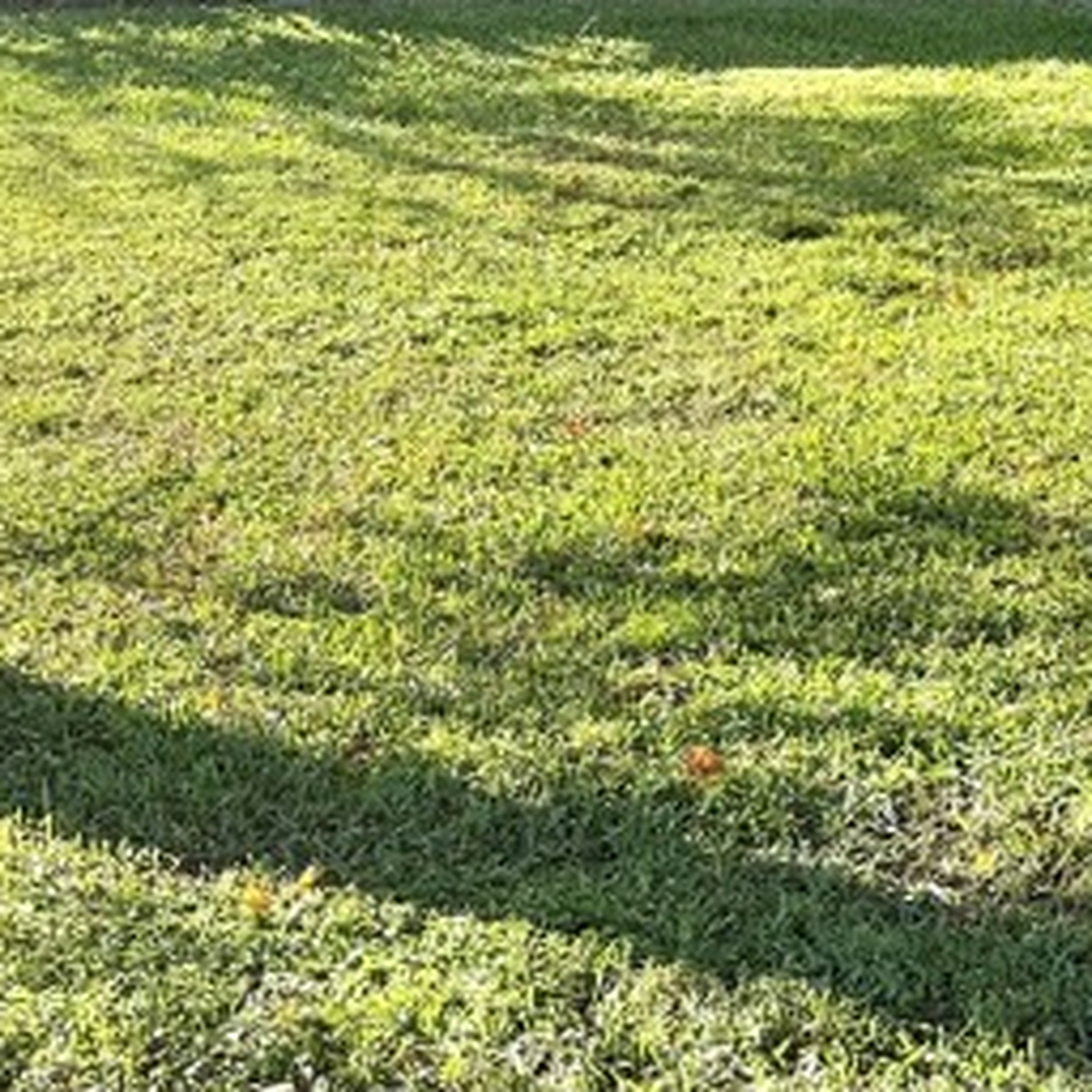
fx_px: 3034
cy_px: -316
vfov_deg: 19.0
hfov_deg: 19.5
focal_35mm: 85
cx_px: 1199
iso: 80
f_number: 1.78
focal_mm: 6.76
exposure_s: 1/1361
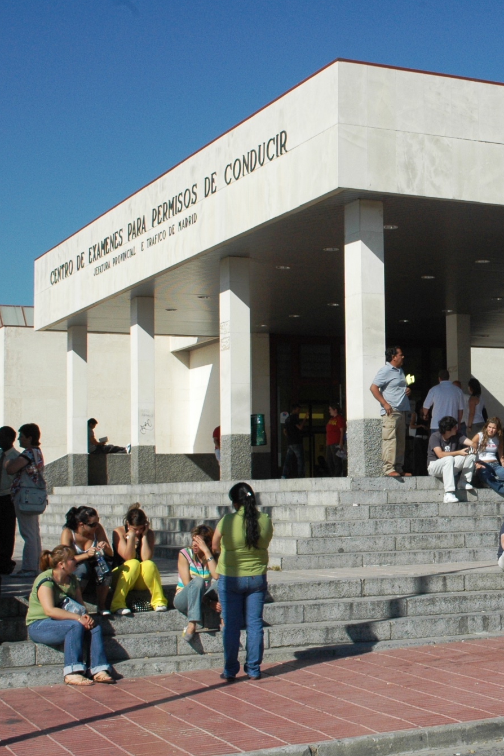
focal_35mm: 64
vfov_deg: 31.4
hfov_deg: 20.5
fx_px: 1344
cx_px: 507
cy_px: 375
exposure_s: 1/500
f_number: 11
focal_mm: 28
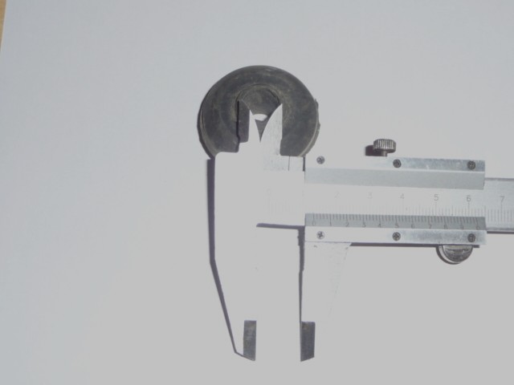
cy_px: 192
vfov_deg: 29.1
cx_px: 257
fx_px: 742
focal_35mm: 50
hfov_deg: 38.2
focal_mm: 5
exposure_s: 1/30
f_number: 3.4
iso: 100
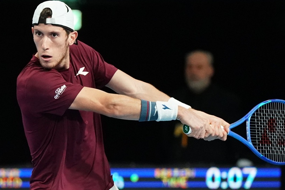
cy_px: 114
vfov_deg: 5.3
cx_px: 137
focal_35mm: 259
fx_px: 2051
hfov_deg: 7.9
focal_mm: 176
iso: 6400
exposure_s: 1/2000
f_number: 2.8
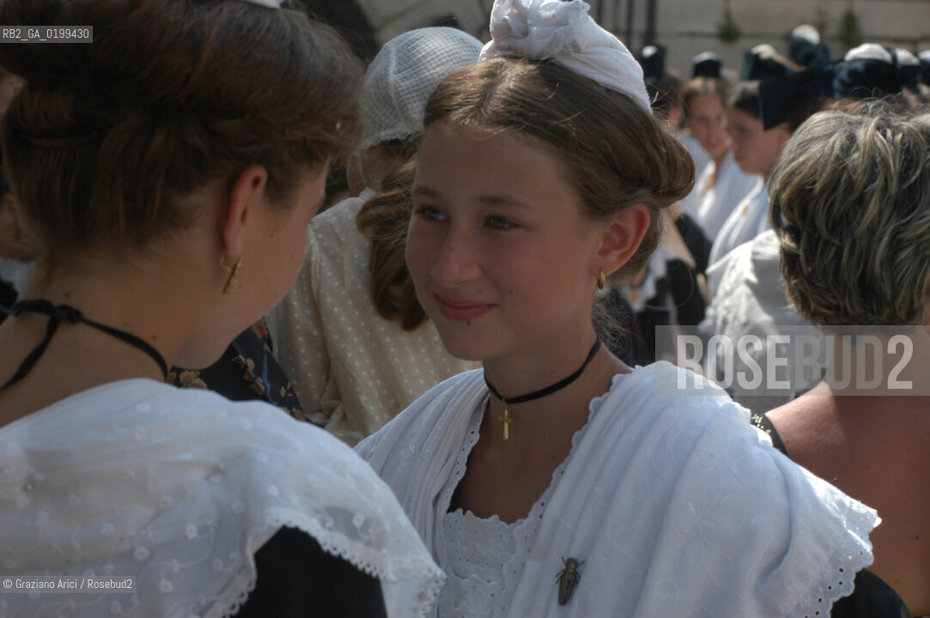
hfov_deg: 17.1
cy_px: 309
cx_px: 465
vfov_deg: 11.4
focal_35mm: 120
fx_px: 3097
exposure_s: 1/250
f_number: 10
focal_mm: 80
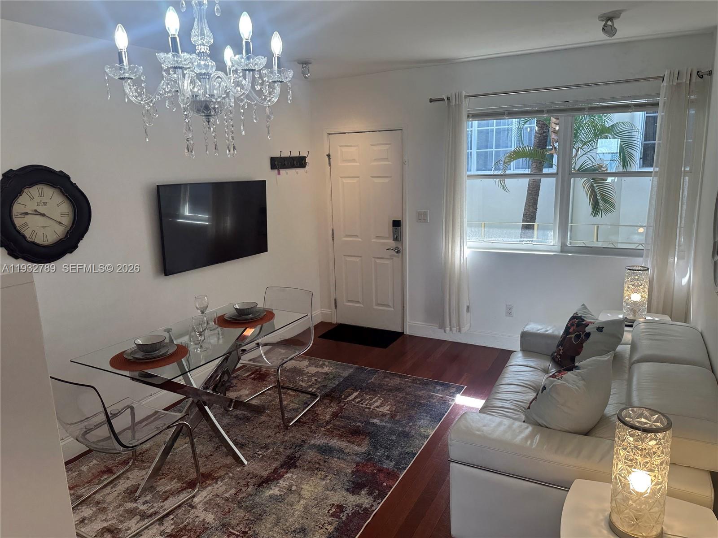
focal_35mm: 24
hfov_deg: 71.6
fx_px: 498
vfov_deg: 56.8
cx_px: 359
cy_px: 269
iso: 64
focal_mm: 6.86
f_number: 1.78
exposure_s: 1/153
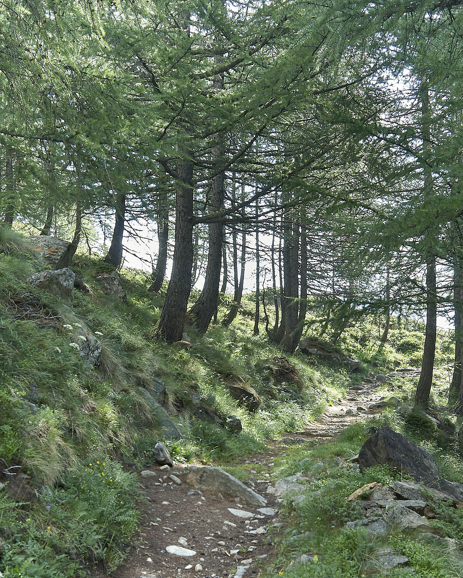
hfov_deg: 27.6
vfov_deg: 33.8
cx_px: 277
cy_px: 391
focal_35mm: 55
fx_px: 942
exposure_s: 1/45
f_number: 5.6
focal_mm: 24
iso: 100
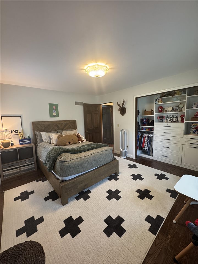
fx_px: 107
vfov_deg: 102.1
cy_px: 132
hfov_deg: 85.7
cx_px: 99
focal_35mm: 14
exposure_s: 1/60
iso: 320
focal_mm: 2.22
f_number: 2.2
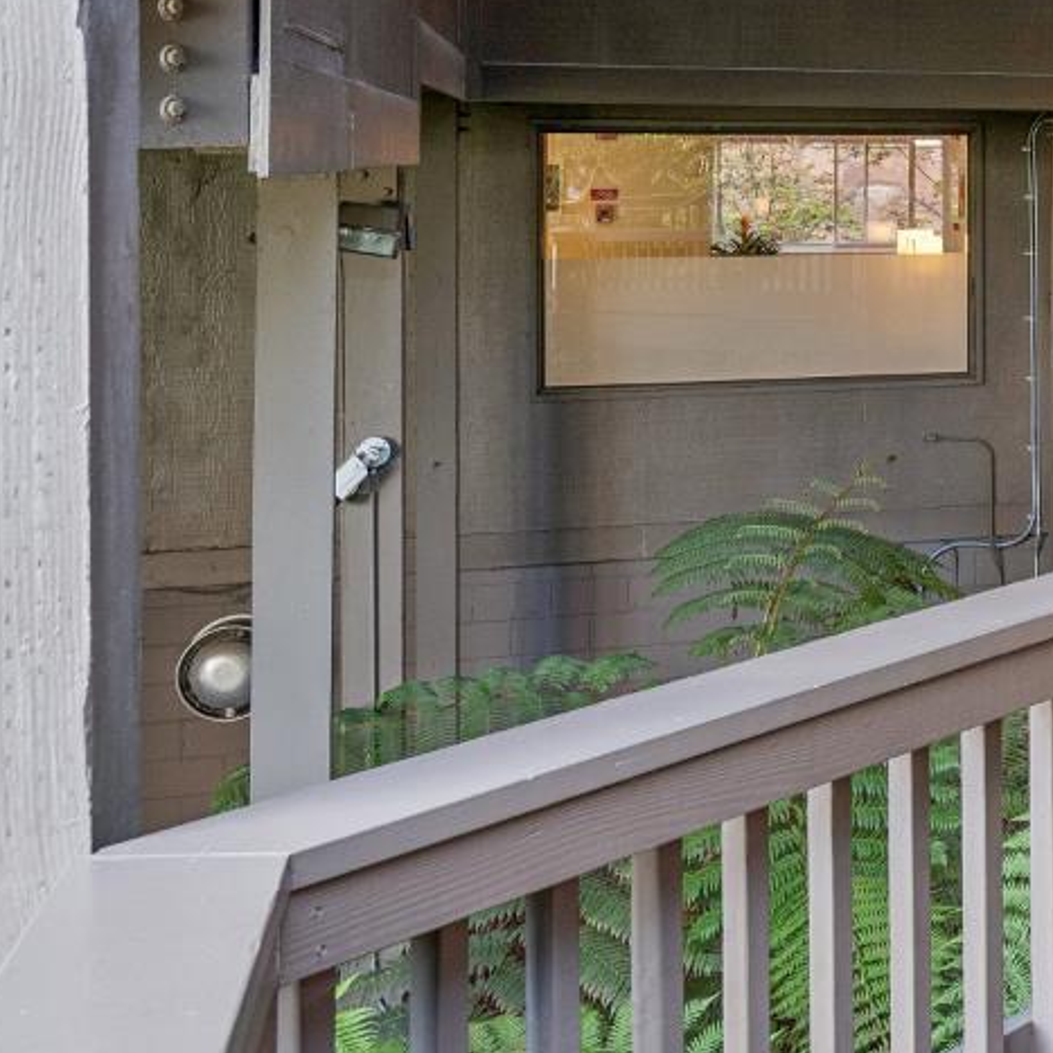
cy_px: 88
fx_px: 2112
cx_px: 1531
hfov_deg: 23.2
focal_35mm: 61
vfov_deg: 26.9
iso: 800
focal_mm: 22.5
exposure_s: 1/25
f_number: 6.3
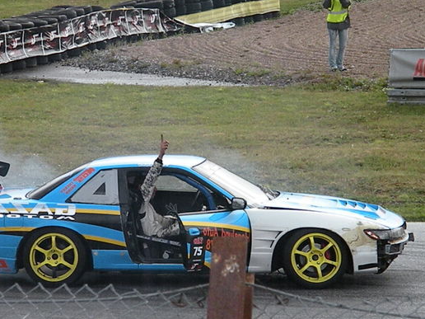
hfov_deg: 9.4
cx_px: 170
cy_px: 176
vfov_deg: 7.0
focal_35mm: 211
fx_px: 2591
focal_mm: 30.1
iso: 640
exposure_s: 1/2833
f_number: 5
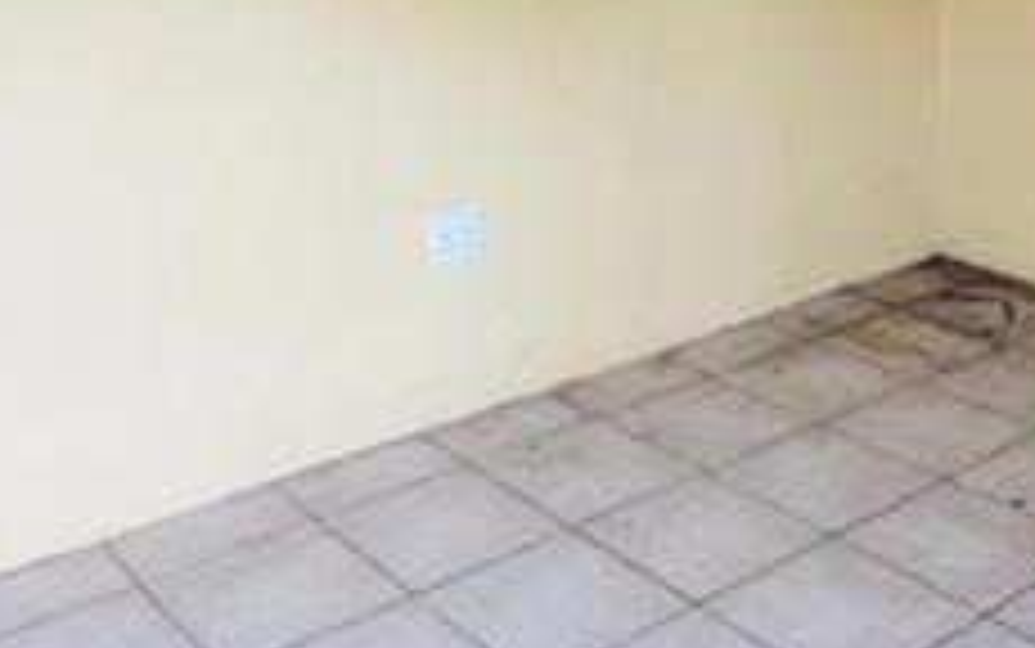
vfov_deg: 25.5
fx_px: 1355
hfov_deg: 41.4
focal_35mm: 48
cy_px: -4
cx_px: 666
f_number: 1.8
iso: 200
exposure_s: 1/99
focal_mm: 1.57
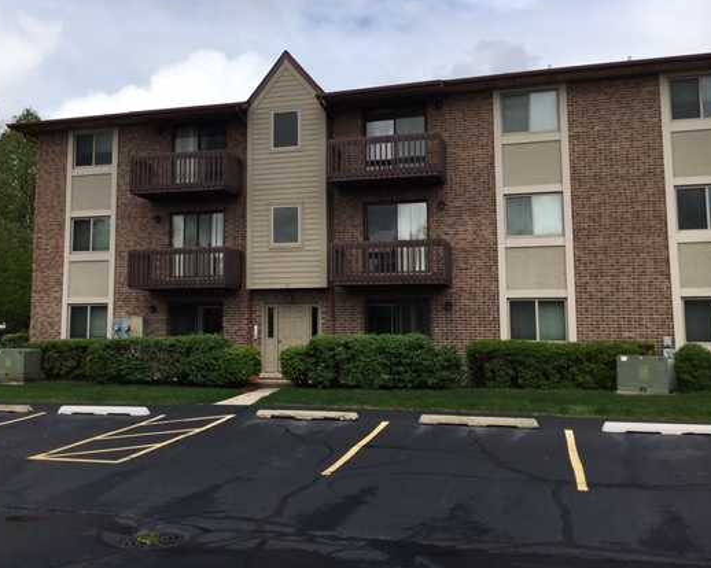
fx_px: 736
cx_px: 291
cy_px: 251
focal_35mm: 35
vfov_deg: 42.1
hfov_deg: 51.3
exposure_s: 1/1972
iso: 25
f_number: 2.2
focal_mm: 4.15
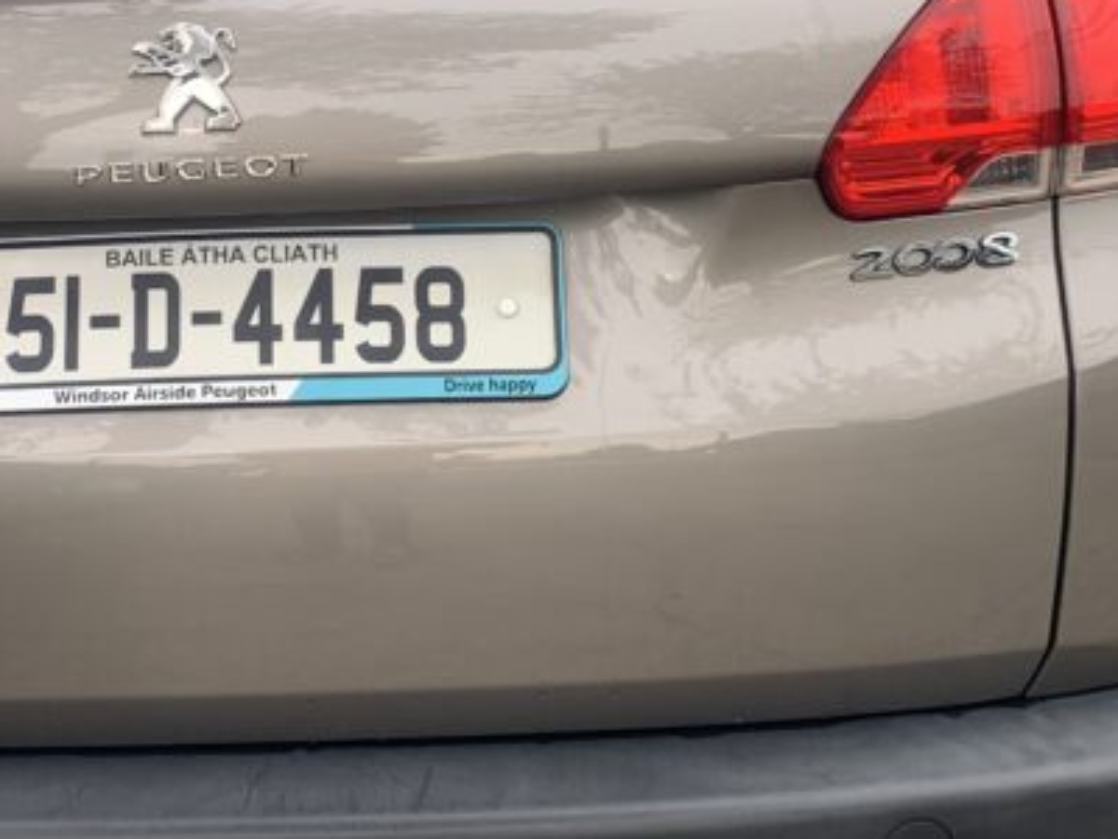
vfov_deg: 27.7
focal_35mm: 52
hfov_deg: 36.3
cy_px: 218
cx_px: 330
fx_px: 1679
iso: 25
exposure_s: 1/206
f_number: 1.8
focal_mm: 4.25
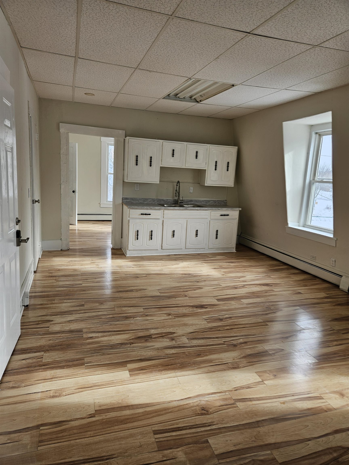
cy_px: 232
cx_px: 174
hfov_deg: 58.9
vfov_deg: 73.9
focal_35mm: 23
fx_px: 309
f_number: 1.8
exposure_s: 1/120
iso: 25
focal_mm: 5.4
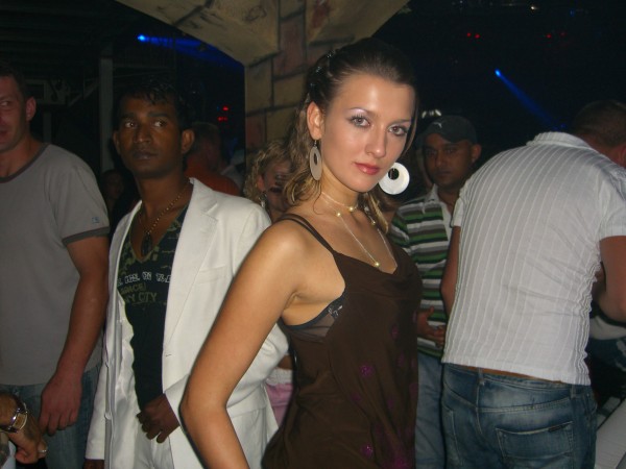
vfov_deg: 37.7
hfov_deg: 49.0
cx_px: 313
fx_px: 687
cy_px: 234
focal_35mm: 38
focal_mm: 7.9
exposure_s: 1/60
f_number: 2.8
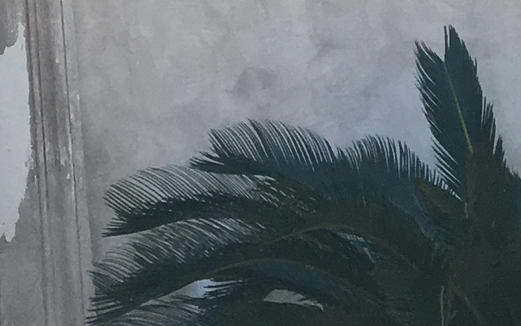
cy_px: -661
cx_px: -308
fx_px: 2215
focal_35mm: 156
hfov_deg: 12.6
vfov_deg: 7.4
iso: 25
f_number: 2.2
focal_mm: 4.15
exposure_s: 1/641
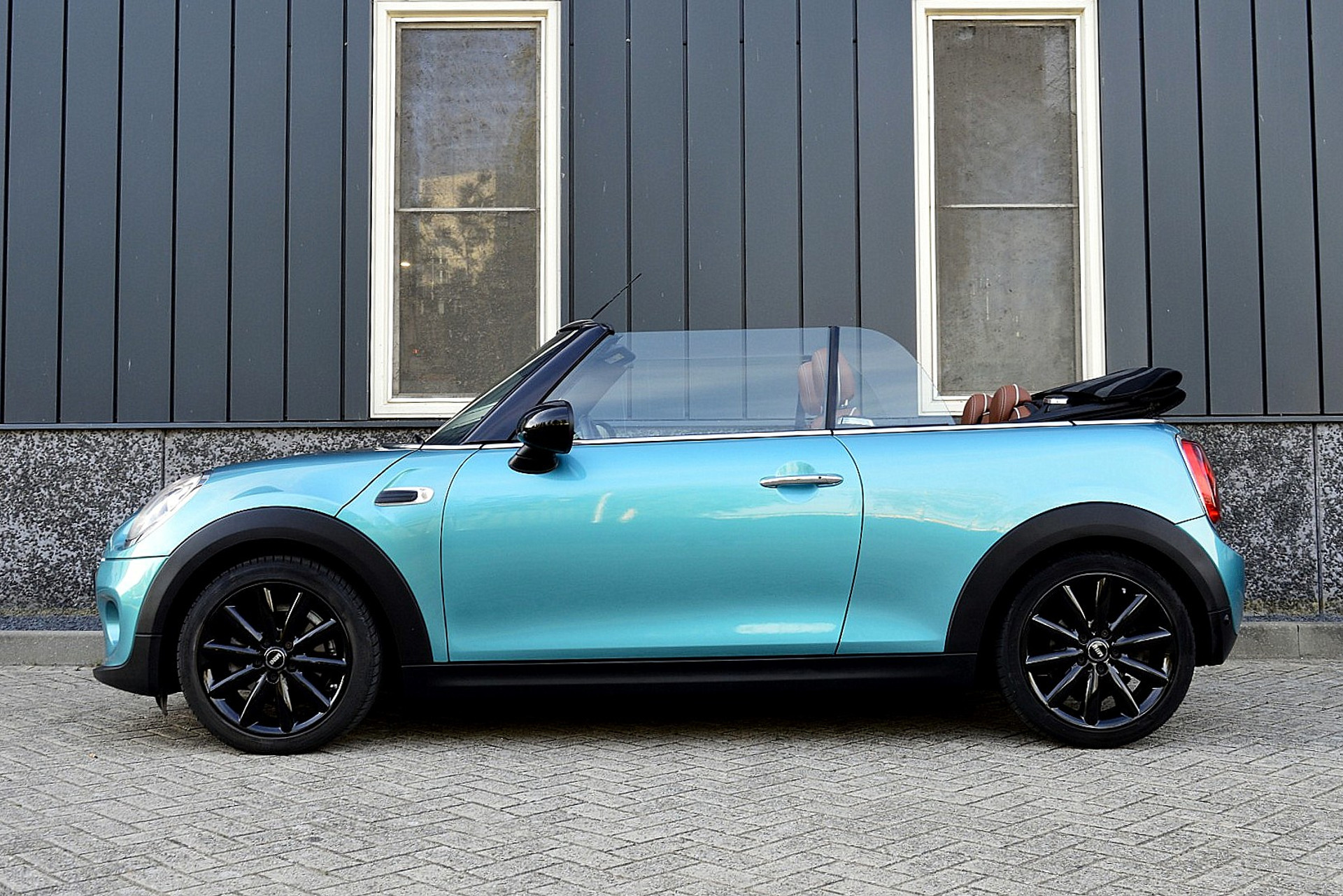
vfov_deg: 35.5
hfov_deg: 51.3
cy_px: 448
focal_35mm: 38
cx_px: 672
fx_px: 1399
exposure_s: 1/80
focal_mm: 25
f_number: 8
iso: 400
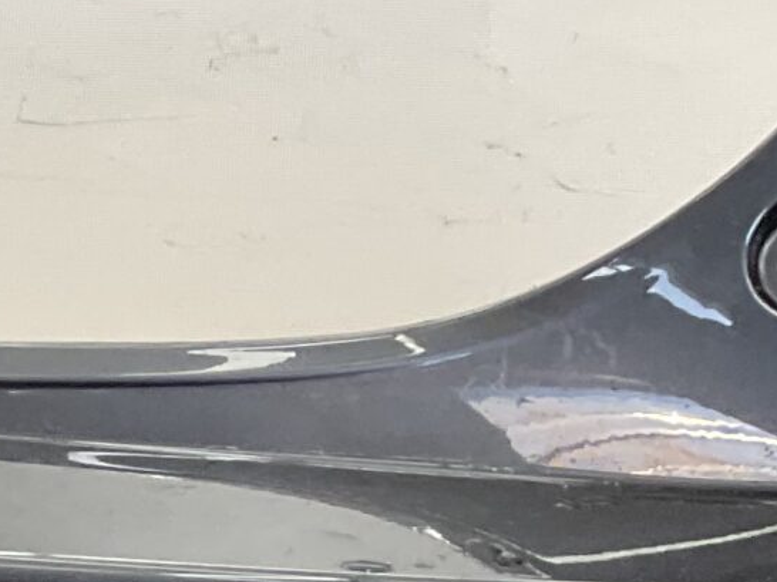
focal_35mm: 136
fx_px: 3051
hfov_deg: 12.0
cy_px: 921
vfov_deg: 10.5
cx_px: -1018
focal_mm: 3
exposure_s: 1/120
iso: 25
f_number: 1.8
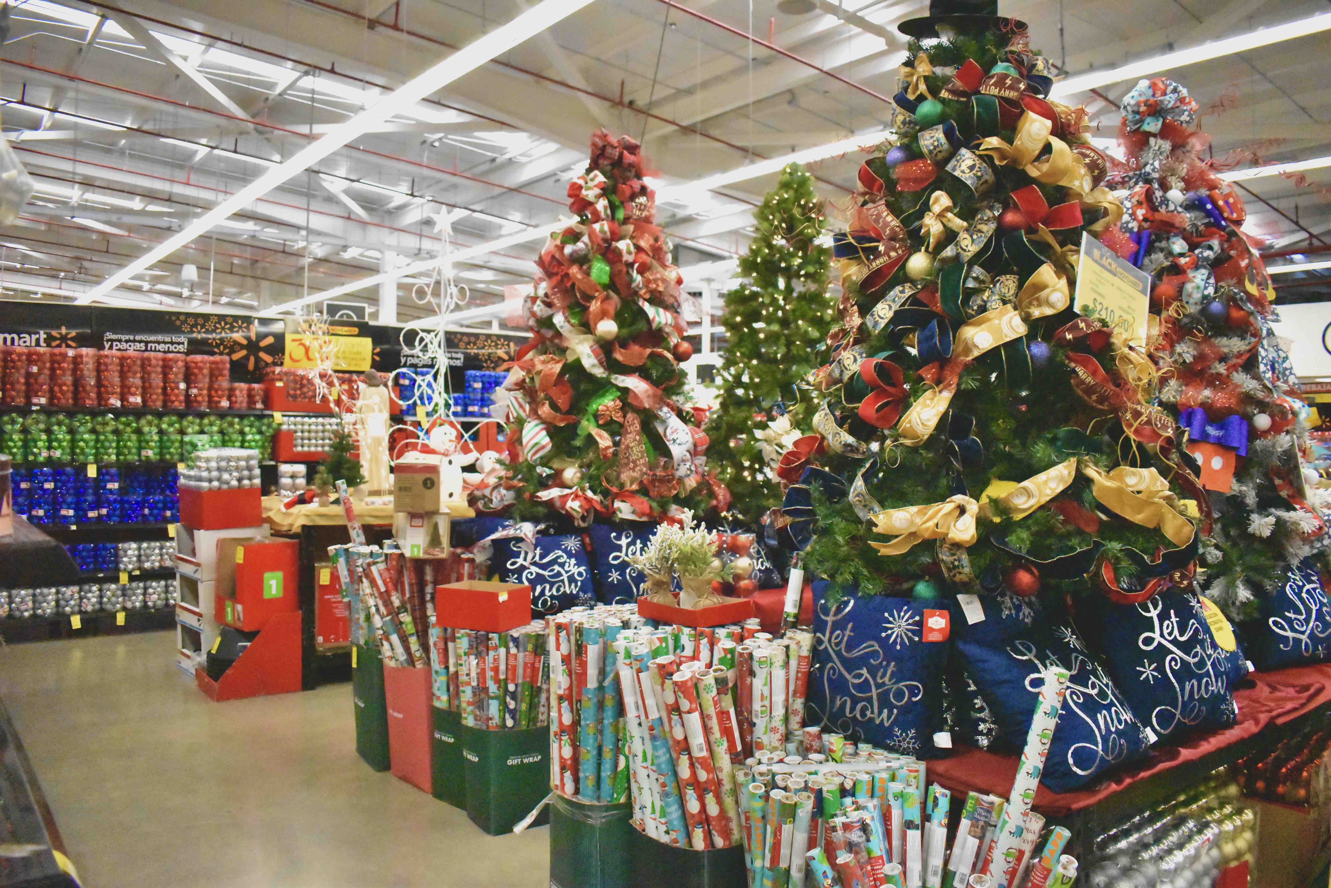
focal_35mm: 27
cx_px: 666
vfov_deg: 47.9
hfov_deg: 67.4
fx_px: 998
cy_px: 444
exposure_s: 1/1250
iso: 25600
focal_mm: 18
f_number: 3.5
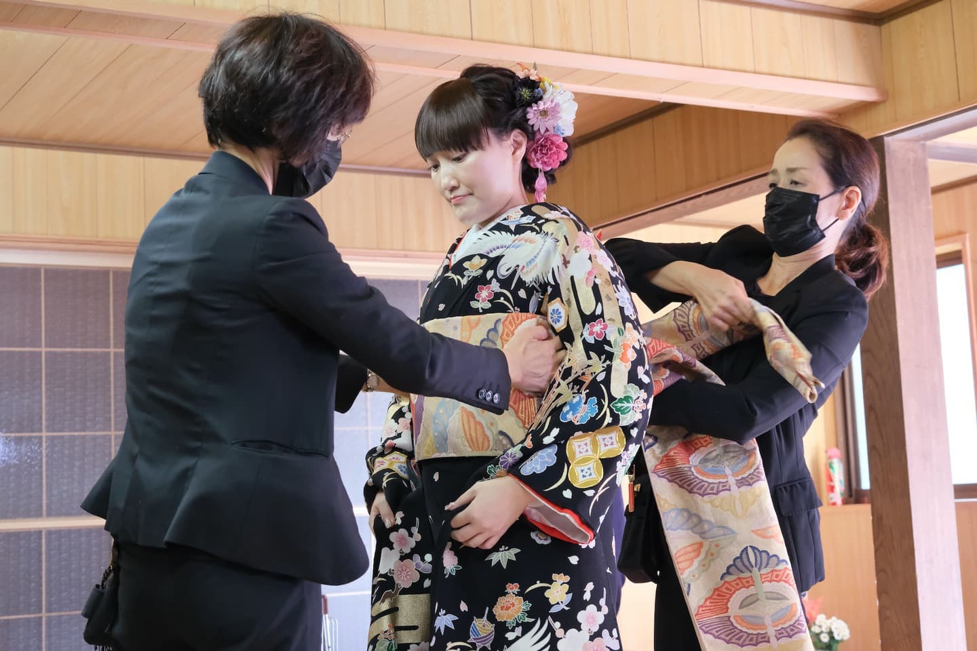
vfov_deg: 25.1
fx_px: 1465
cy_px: 326
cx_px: 488
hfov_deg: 36.9
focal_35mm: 54
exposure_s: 1/100
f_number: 4
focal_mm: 35.8
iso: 3200
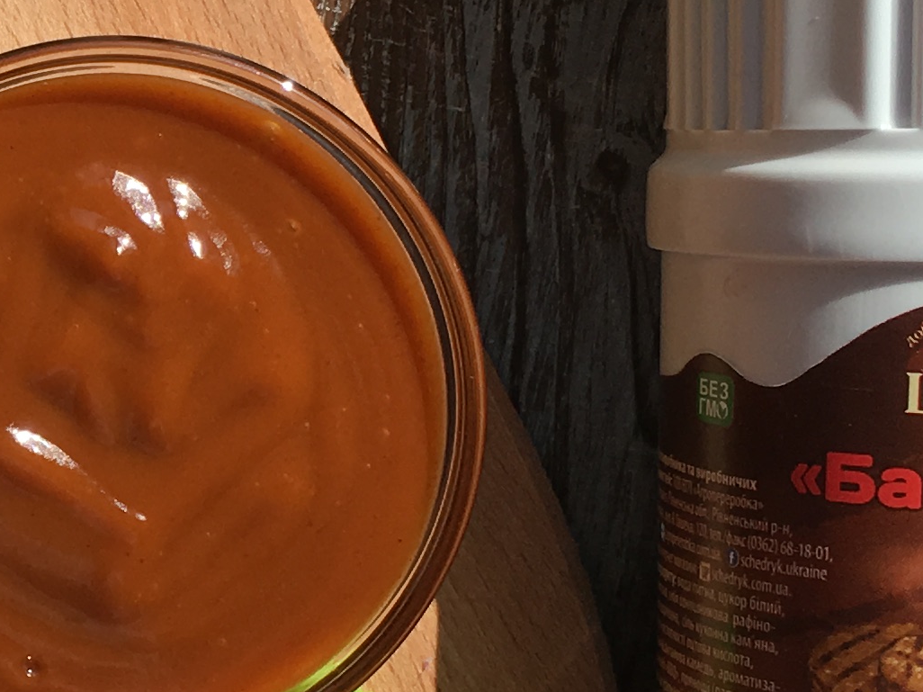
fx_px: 3039
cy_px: 319
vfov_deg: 13.0
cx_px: -212
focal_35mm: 114
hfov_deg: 16.5
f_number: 2.2
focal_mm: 4.15
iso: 25
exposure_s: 1/1012
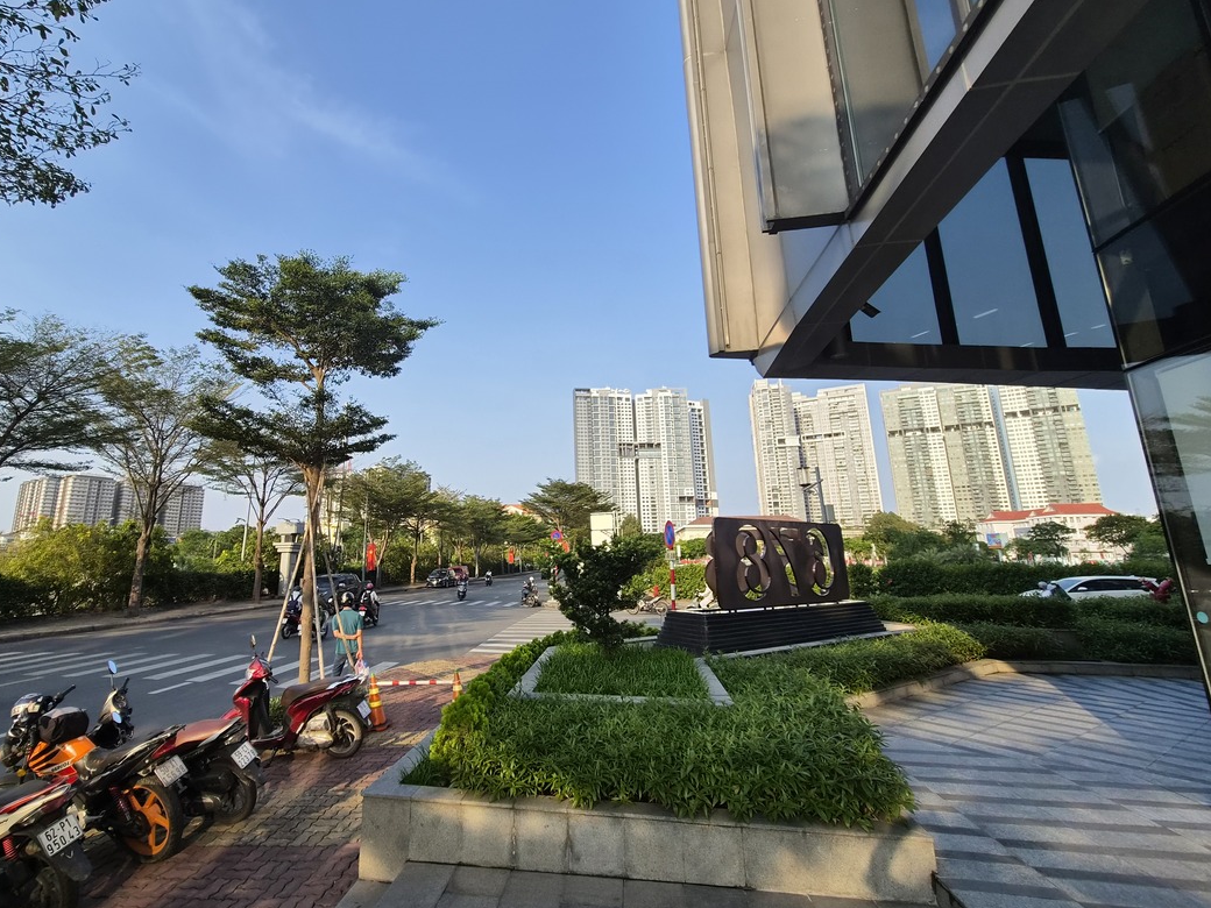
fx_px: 525
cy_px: 428
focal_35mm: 15
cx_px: 514
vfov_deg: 81.7
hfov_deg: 97.4
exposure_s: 1/1584
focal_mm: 2.2
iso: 100
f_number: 2.2
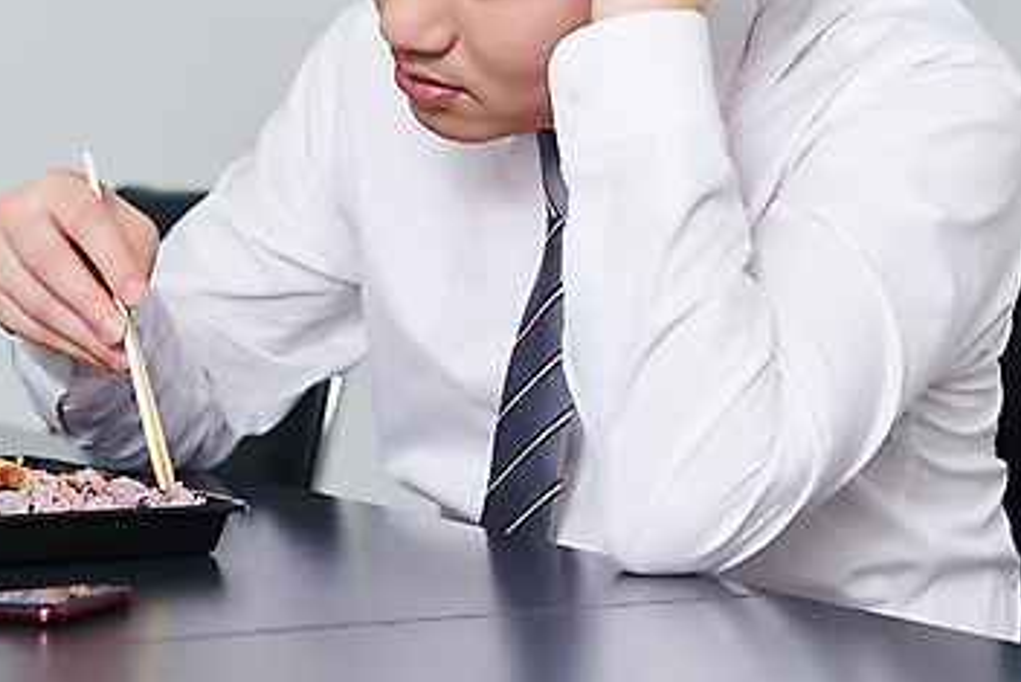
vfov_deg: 11.5
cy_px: 110
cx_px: 312
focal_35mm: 119
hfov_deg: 17.1
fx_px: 3376
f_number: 5
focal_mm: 70
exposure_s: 1/100
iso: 100
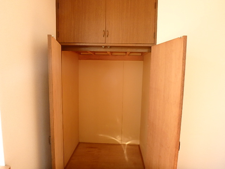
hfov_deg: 79.0
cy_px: 84
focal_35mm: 21
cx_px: 112
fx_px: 136
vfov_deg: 63.4
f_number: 3.5
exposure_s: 1/60
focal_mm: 3.7
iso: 200
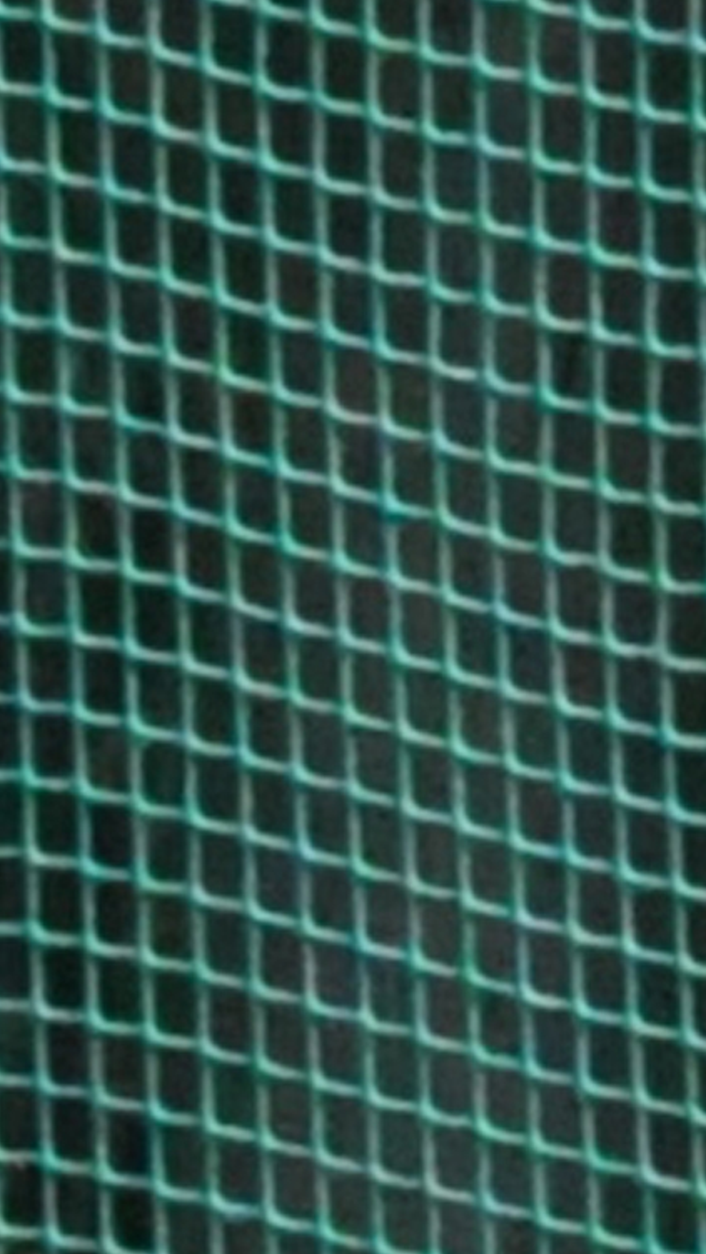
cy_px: 1484
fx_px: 20933
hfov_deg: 1.9
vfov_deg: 3.4
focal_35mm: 629
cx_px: 322
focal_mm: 70
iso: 2800
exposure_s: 1/1000
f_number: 13
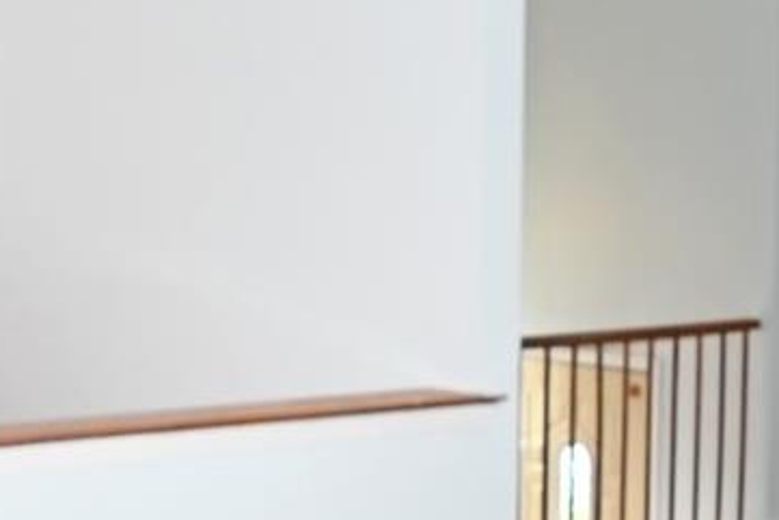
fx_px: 1840
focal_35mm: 85
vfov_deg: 16.0
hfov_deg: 23.8
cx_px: 488
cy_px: 428
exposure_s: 1/80
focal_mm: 10
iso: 200
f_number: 4.5
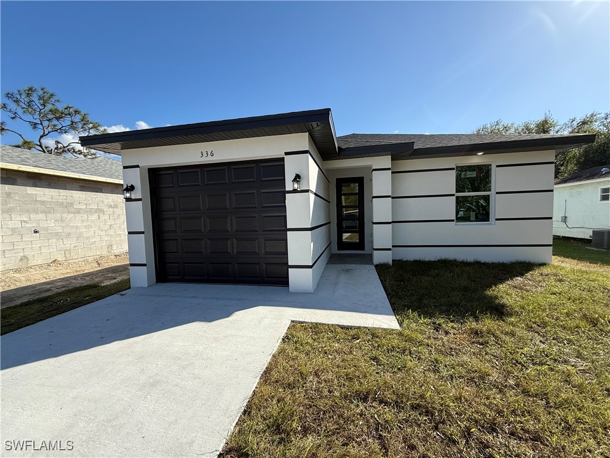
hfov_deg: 102.1
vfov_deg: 85.7
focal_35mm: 14
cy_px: 229
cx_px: 305
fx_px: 247
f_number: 2.2
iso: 64
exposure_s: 1/1105
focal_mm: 2.22
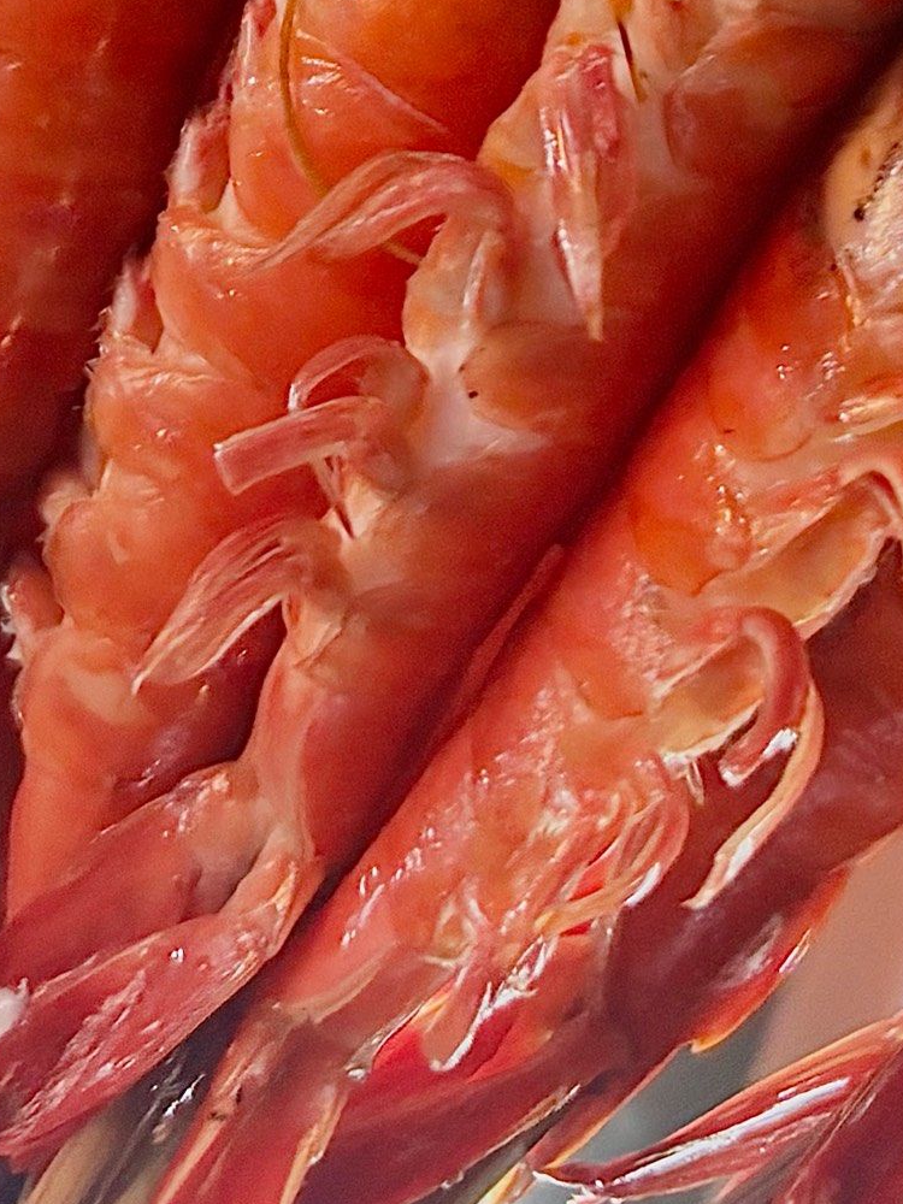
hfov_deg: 20.6
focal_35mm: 71
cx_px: 680
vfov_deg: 24.1
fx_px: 2469
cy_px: -347
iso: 80
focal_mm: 5.96
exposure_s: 1/50
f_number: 1.6
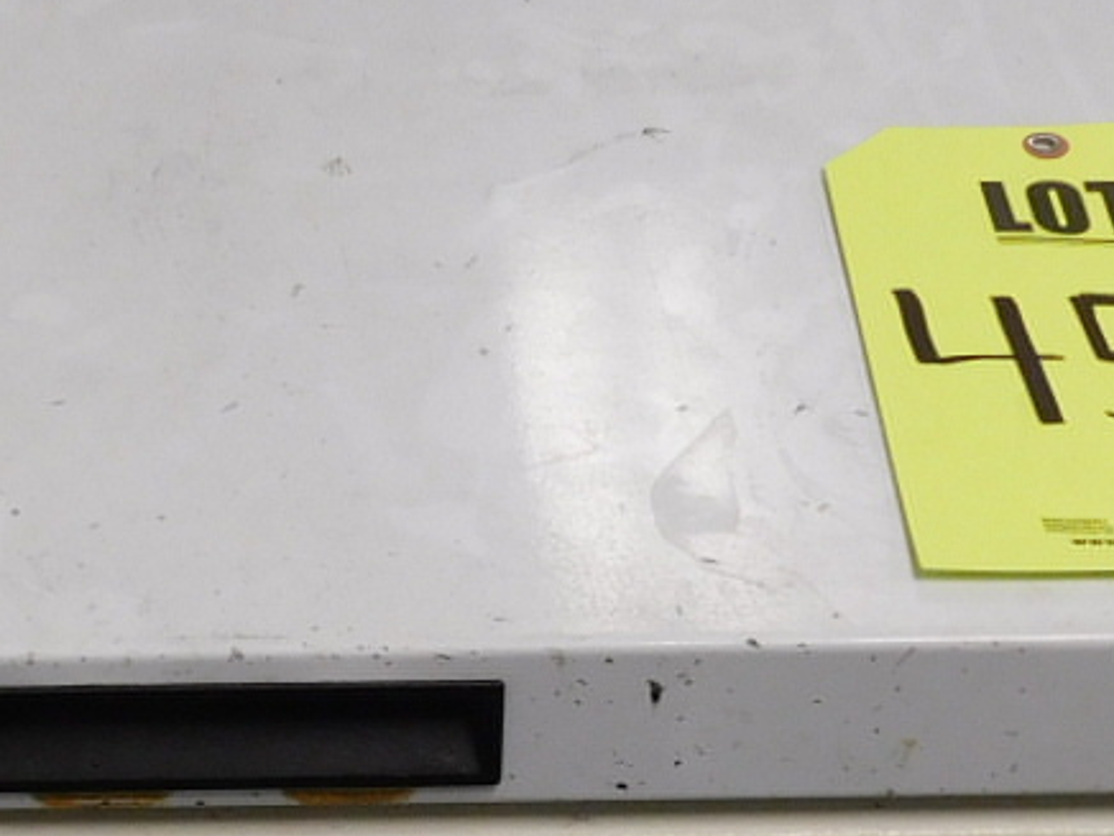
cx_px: 409
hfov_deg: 22.2
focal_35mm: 88
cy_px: 744
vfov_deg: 16.6
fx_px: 2832
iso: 160
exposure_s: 1/30
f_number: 3
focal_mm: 4.1
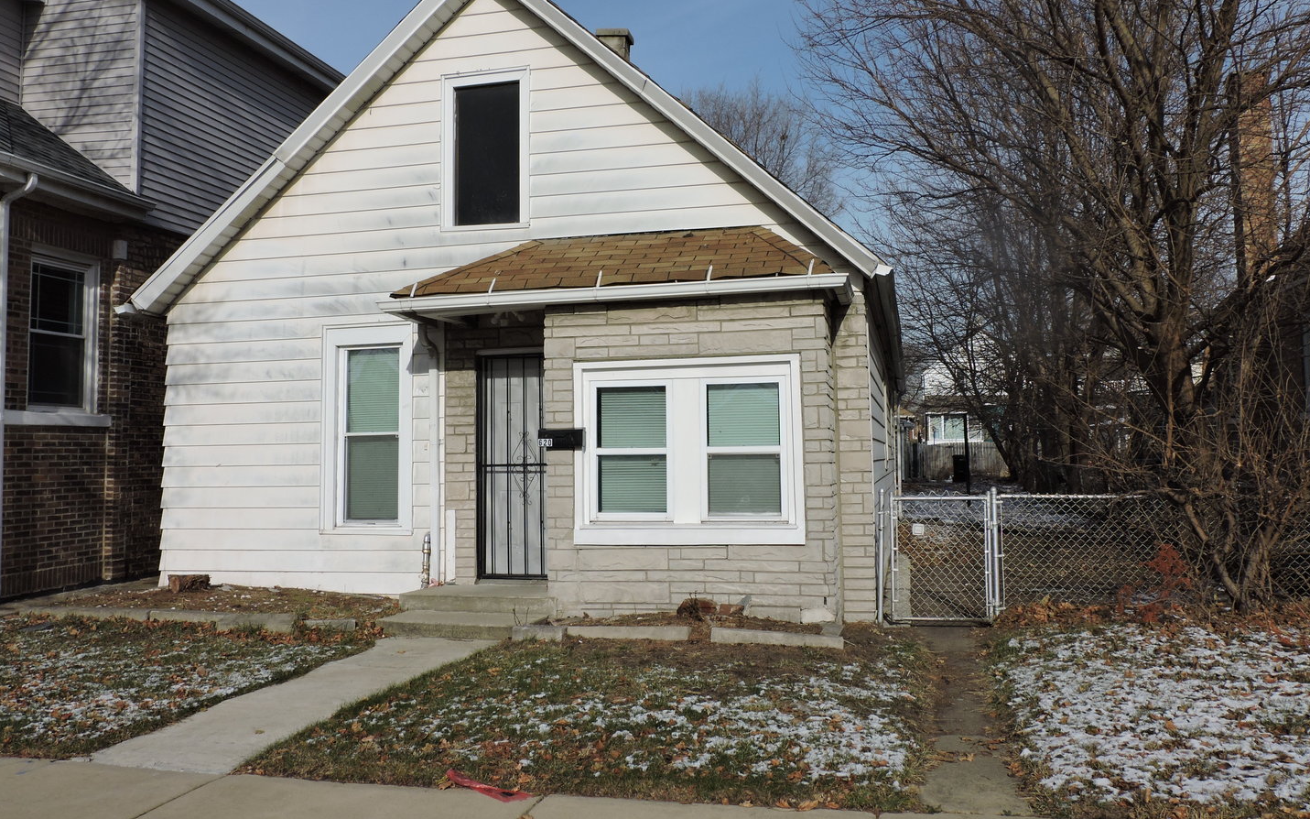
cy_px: 369
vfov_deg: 39.4
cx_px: 655
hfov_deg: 59.7
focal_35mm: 32
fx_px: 1142
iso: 100
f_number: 4.4
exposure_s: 1/1250
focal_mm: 5.4
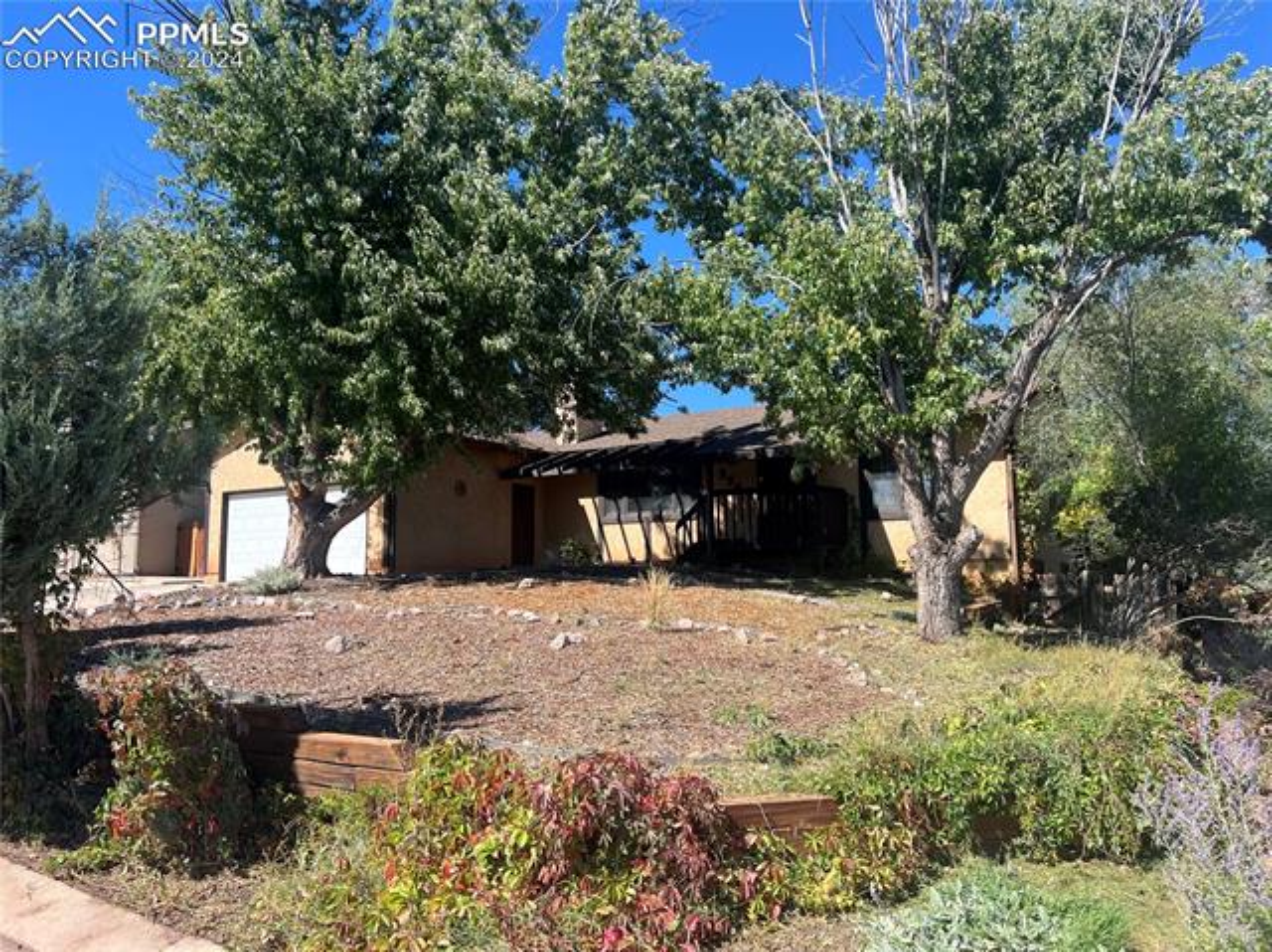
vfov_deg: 53.0
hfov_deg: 67.3
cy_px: 476
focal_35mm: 26
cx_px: 636
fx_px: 955
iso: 50
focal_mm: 5.7
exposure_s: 1/2008
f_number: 1.5
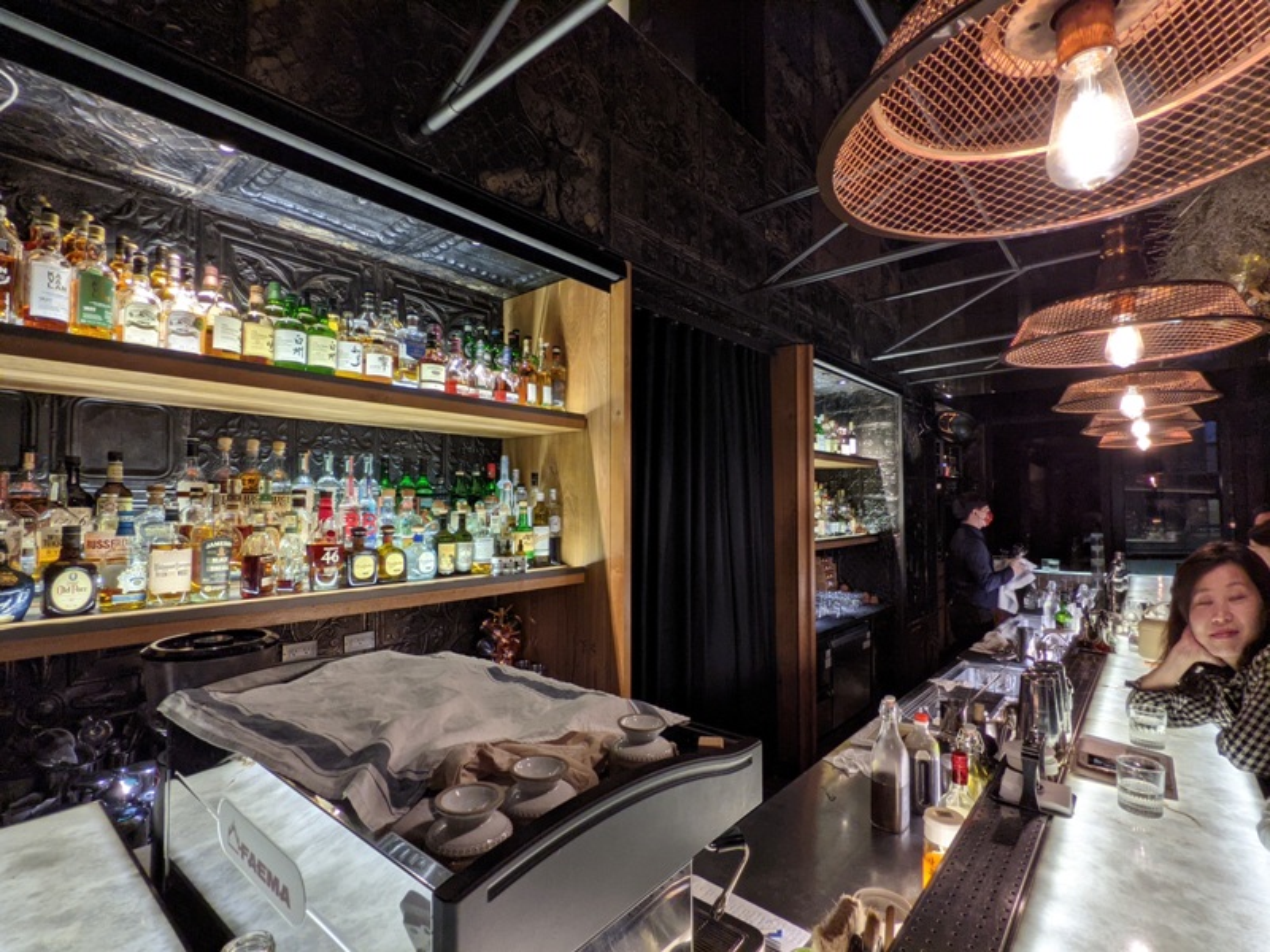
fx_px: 587
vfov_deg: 78.1
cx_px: 635
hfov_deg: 94.5
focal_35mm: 16
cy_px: 476
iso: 204
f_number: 2.2
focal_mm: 2.22
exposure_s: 1/24.3
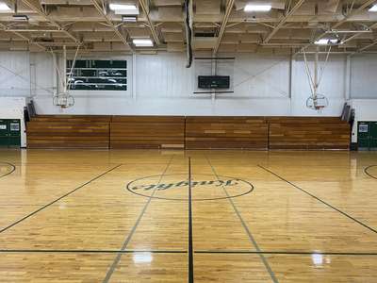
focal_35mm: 26
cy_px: 142
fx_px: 283
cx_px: 188
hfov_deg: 67.3
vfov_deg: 53.1
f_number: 1.8
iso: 200
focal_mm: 4.25
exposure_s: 1/60
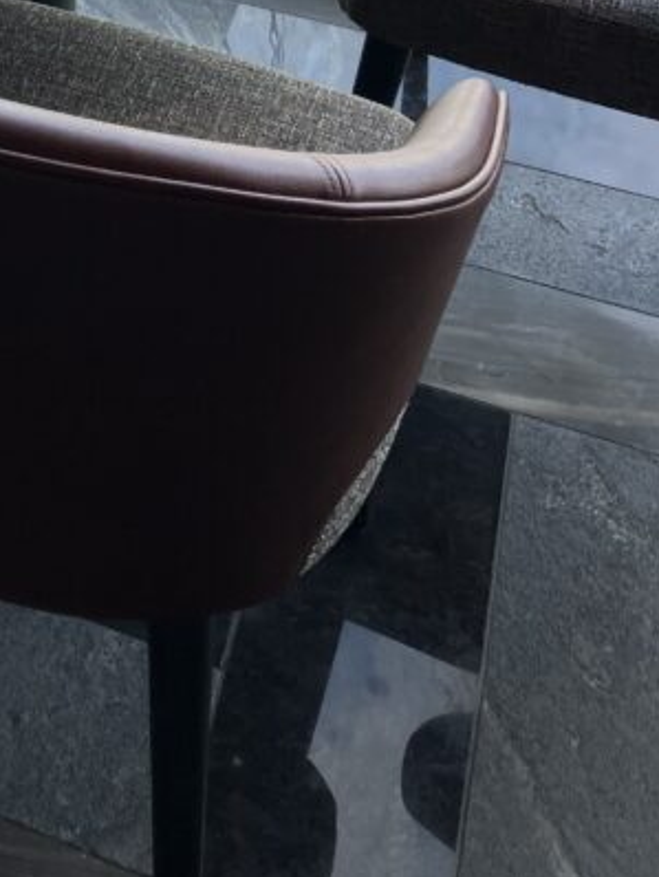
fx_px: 1826
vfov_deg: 24.0
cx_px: -179
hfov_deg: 19.1
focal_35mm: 72
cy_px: -238
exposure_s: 1/395
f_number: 1.8
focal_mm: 3.99
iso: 32
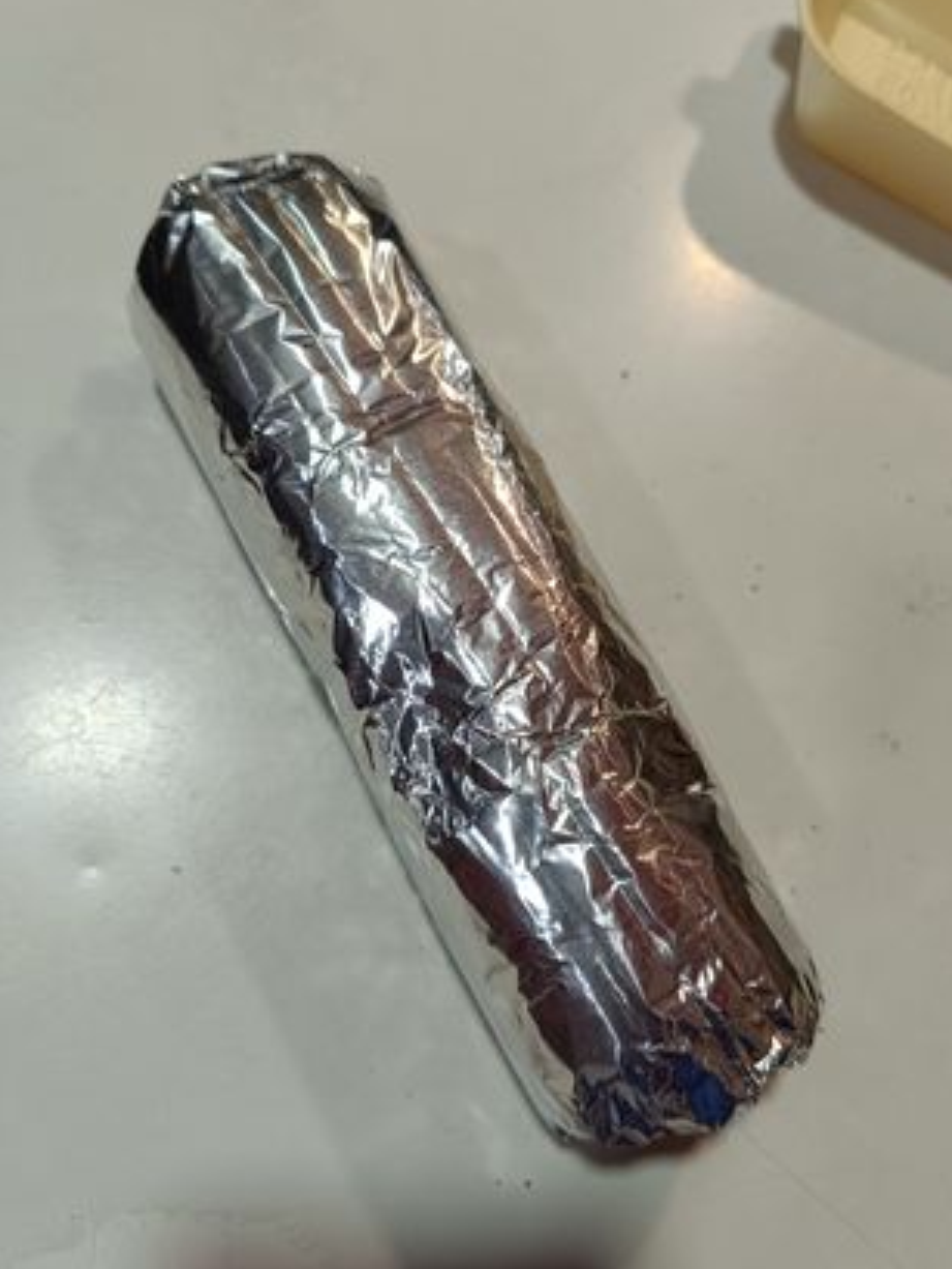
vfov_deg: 69.4
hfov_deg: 54.9
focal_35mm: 25
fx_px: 916
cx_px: 493
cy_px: 642
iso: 395
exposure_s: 1/101
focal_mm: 5.59
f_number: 1.88
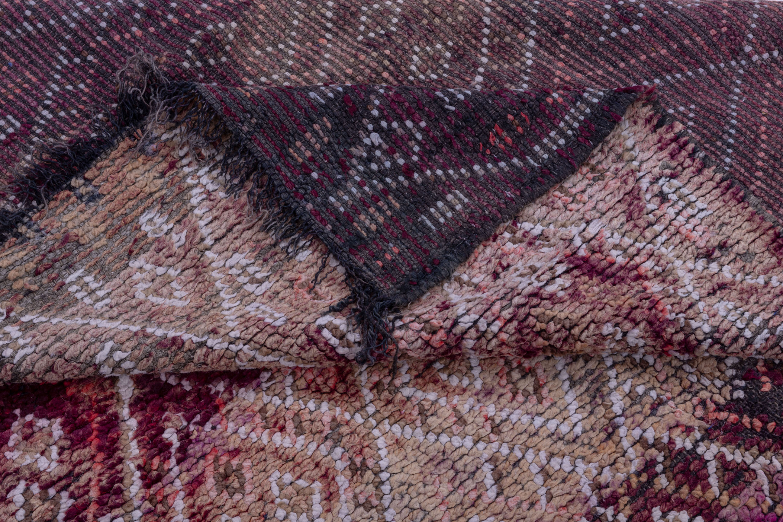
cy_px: 261
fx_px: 1349
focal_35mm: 62
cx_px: 392
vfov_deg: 21.9
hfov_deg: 32.4
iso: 160
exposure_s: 1/160
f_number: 16
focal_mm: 62
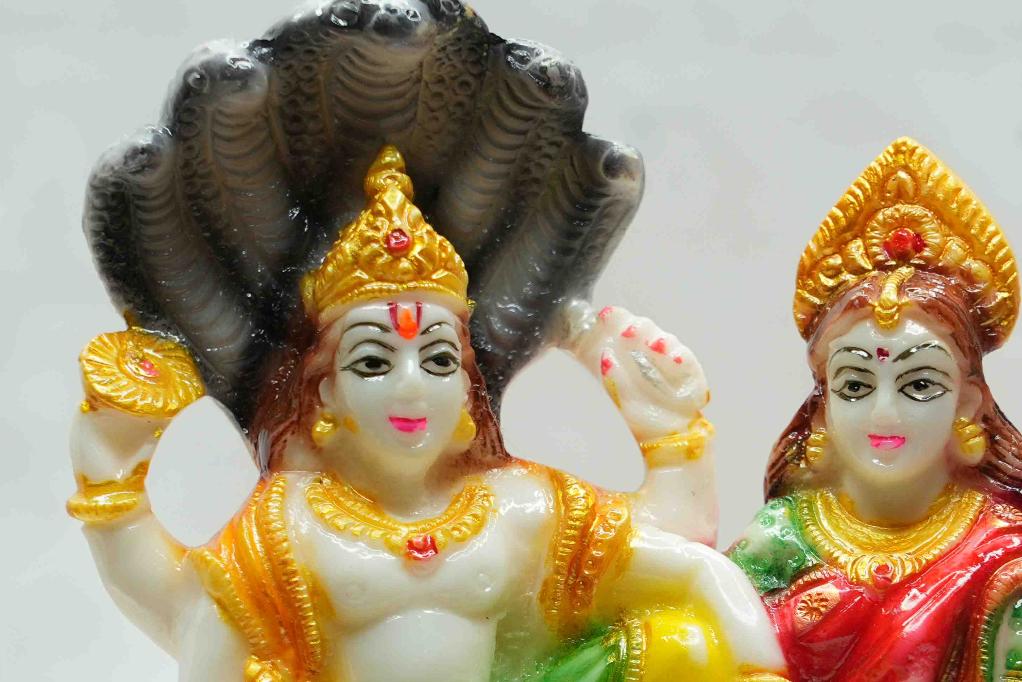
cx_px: 599
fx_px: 7239
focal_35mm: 255
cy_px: 670
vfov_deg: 5.4
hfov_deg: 8.1
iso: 320
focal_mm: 105
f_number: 7.1
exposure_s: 1/50
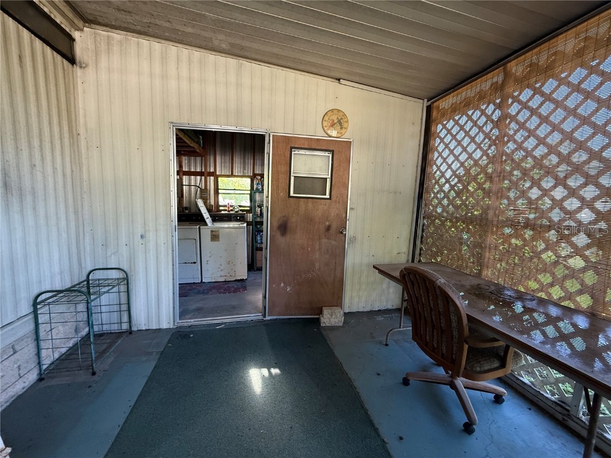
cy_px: 229
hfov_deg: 102.1
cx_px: 306
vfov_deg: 85.7
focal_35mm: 14
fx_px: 247
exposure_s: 1/73
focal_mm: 2.22
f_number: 2.2
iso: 320
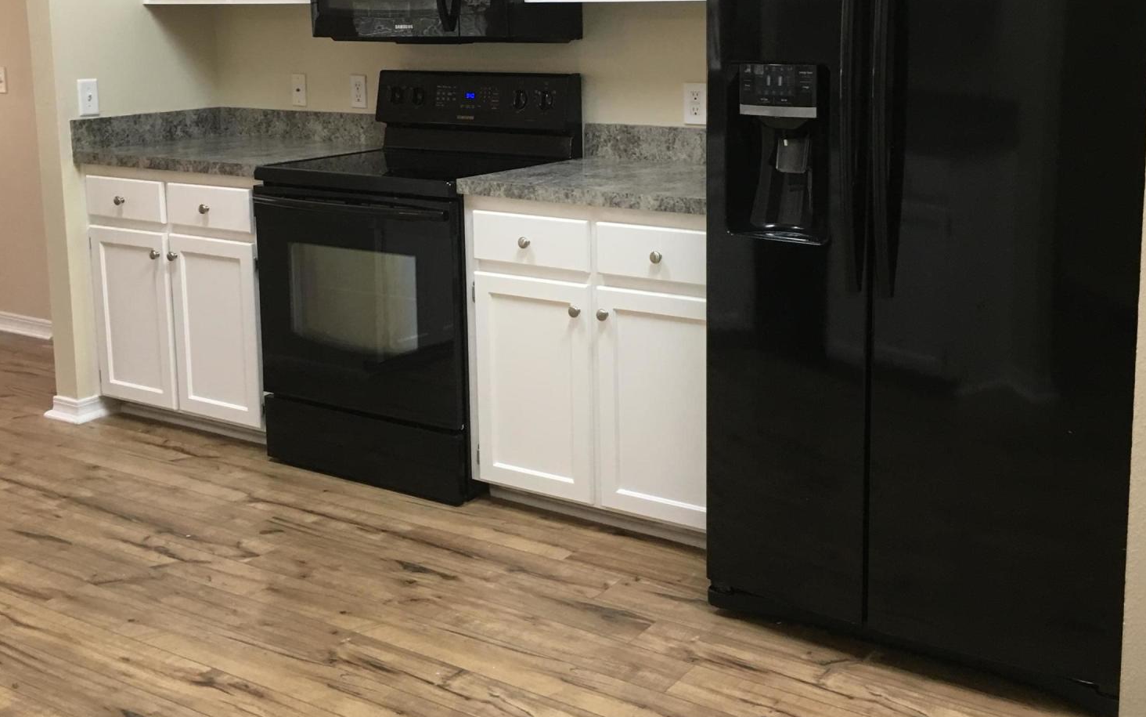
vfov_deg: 30.2
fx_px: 1312
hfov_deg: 47.2
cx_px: 586
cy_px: 215
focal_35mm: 42
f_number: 2.2
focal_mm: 4.15
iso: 80
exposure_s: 1/30
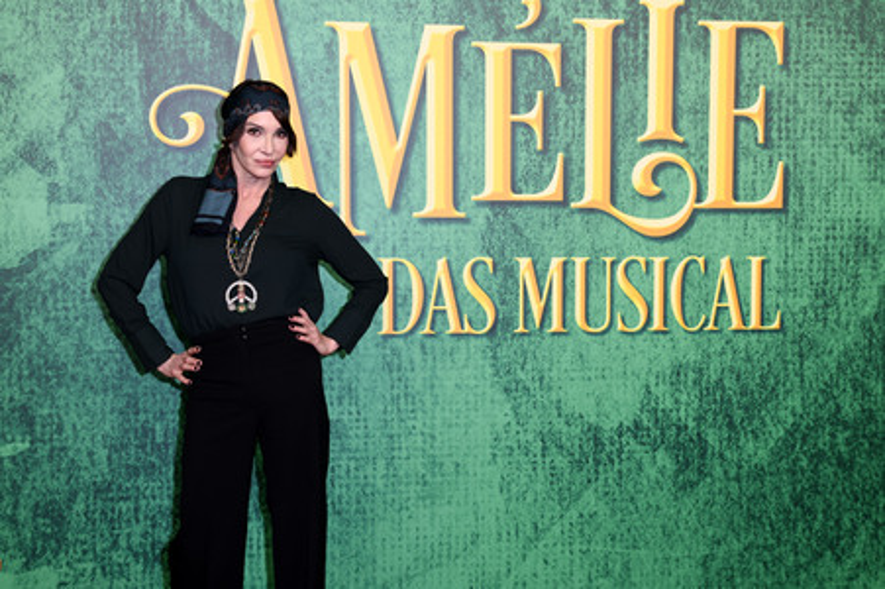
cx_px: 442
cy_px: 294
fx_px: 1105
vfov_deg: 29.8
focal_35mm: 45
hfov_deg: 43.6
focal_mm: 45
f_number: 6.3
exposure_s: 1/160
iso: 250
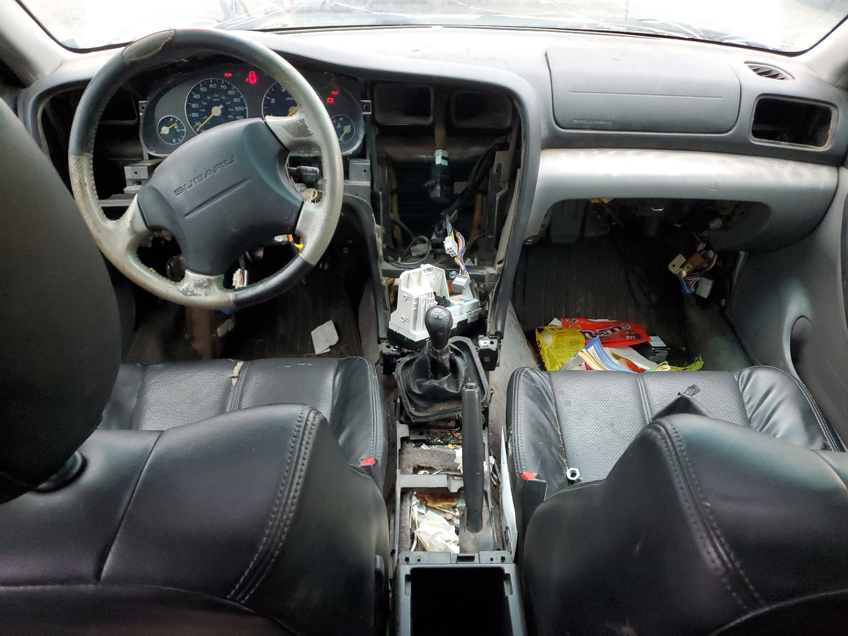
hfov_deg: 67.3
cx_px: 424
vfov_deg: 53.1
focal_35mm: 26
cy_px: 318
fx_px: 637
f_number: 1.5
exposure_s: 1/60.2
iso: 340
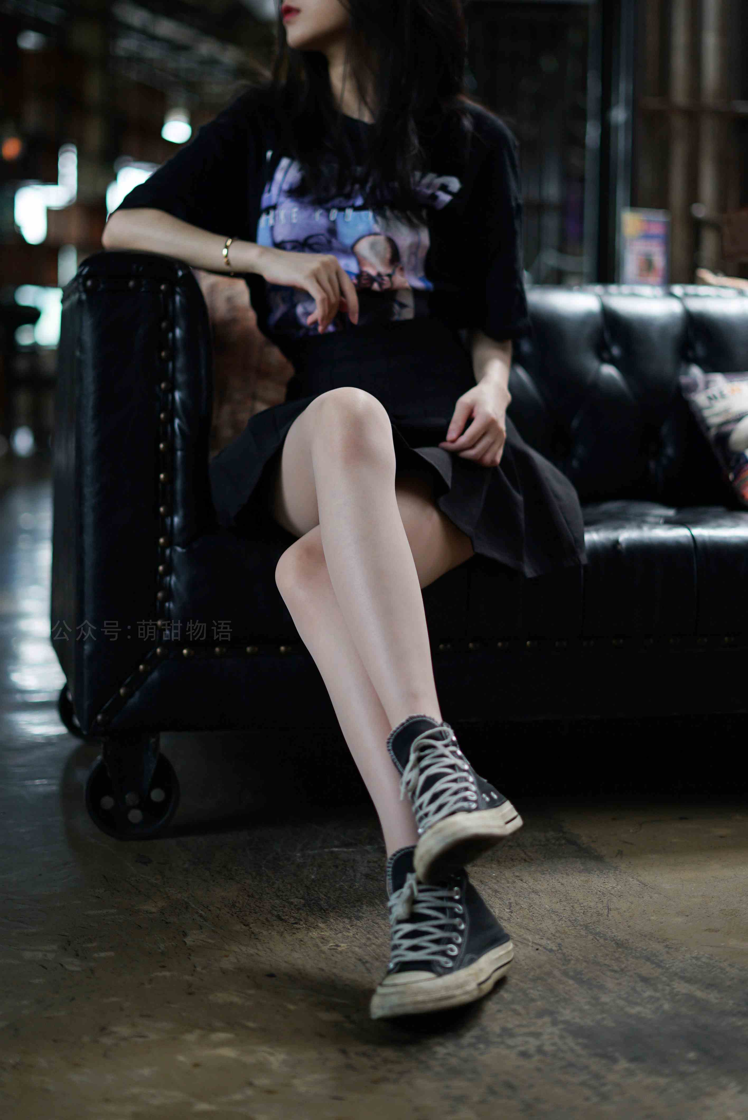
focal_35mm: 50
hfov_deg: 27.0
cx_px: 374
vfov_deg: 39.6
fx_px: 1556
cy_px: 560
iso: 200
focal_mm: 50
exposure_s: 1/250
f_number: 1.8
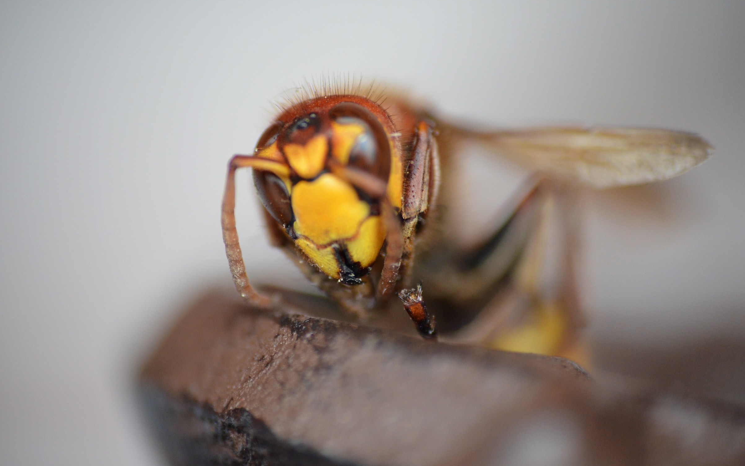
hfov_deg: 12.5
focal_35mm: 168
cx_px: 372
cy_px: 221
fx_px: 3411
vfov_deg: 7.8
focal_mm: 110
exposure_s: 1/400
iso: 1600
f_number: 4
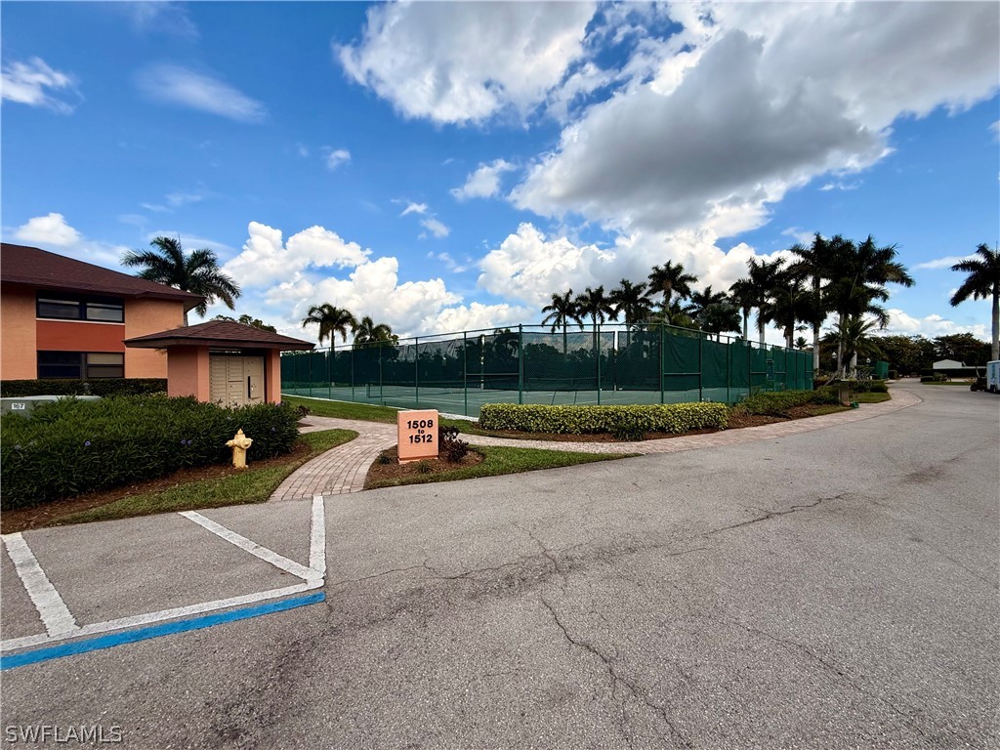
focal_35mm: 14
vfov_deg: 85.7
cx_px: 500
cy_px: 375
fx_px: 404
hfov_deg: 102.1
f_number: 2.2
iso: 50
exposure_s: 1/2237
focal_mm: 2.22
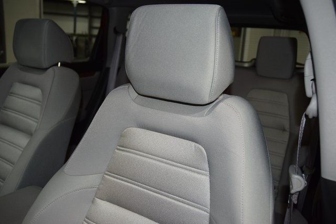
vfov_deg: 40.0
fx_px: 308
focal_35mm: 33
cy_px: 112
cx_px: 168
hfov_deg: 57.2
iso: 1000
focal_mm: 22
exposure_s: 1/60
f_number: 3.5
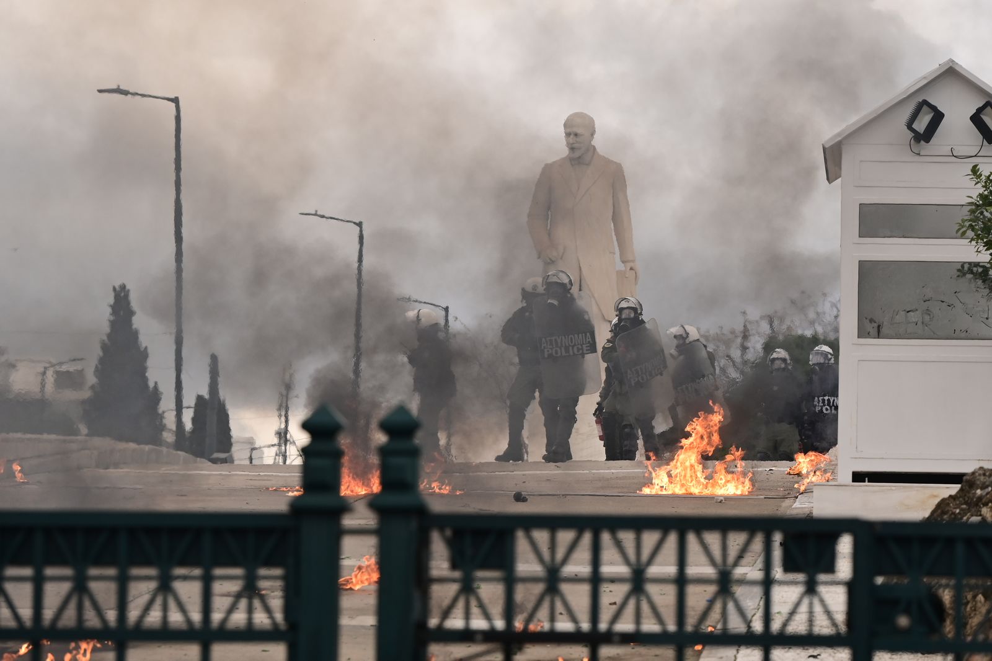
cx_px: 496
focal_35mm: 120
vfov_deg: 11.4
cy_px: 330
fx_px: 3306
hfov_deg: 17.1
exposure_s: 1/1600
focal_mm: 120
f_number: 5
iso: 640
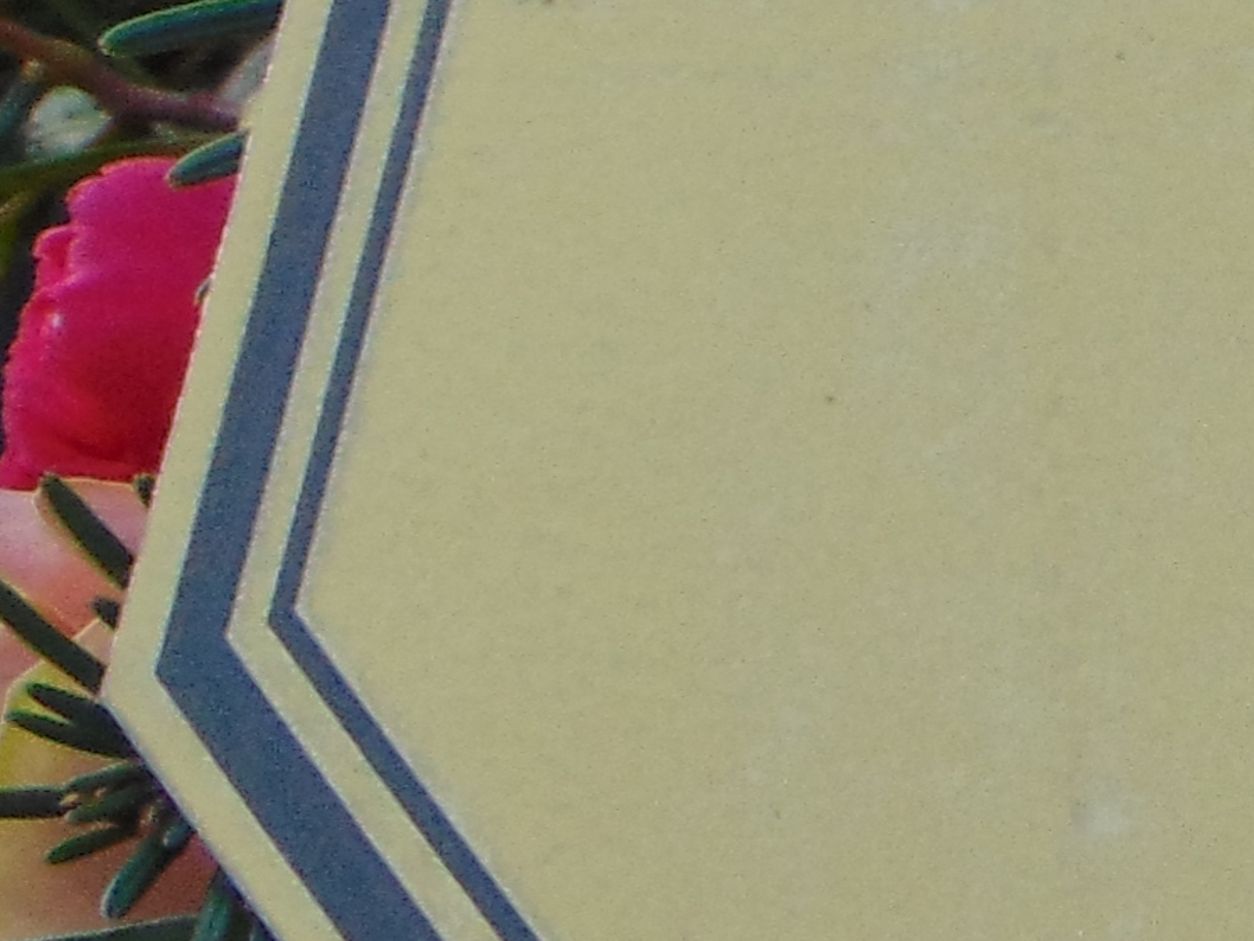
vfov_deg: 4.3
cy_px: -831
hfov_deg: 5.5
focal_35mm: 343
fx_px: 12427
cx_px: 3293
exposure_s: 1/400
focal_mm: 10.8
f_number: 3.6
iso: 80
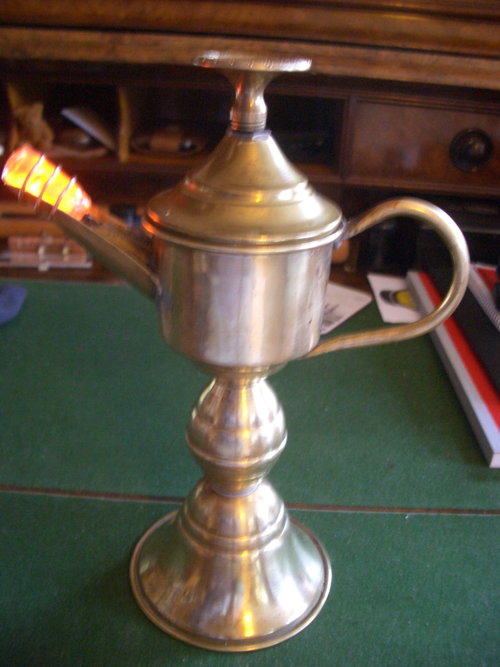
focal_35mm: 35
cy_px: 334
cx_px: 250
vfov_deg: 52.6
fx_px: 674
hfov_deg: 40.7
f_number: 2.6
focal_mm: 5.8
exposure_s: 1/8
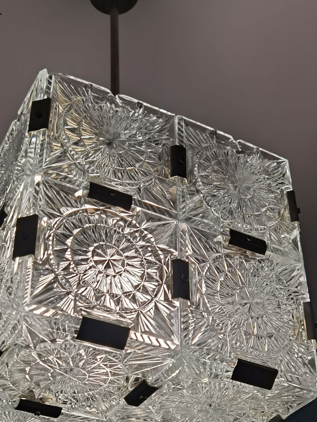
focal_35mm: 60
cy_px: 301
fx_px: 733
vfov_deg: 31.8
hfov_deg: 24.3
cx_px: 114
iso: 50
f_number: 1.9
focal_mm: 6.71
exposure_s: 1/614
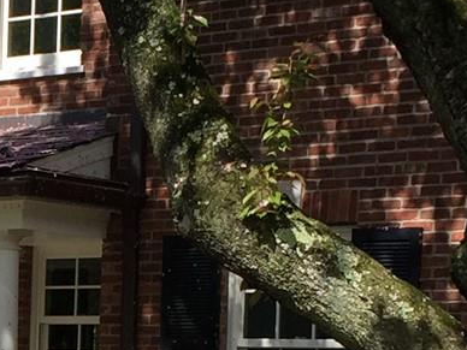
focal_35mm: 153
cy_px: 392
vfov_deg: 9.6
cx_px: -184
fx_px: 2064
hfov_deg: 12.4
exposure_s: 1/1799
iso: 32
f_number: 2.2
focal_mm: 4.15
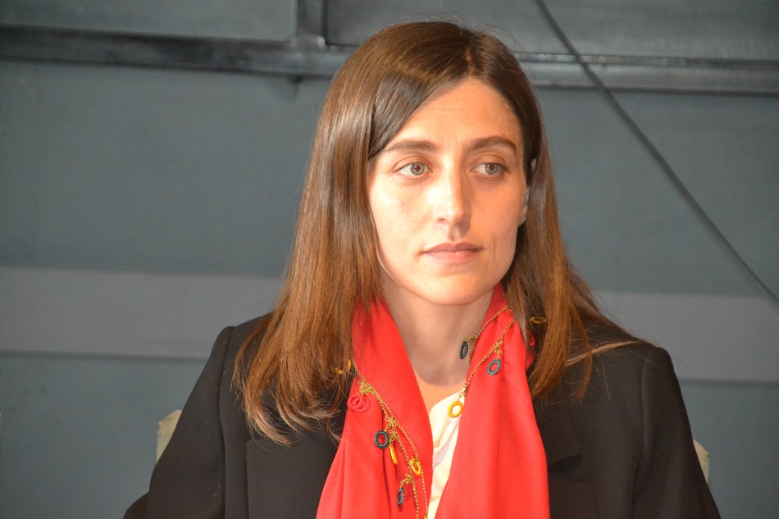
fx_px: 4381
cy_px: 260
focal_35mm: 202
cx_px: 390
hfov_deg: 10.2
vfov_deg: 6.8
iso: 3200
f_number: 5.6
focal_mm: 135
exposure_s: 1/60
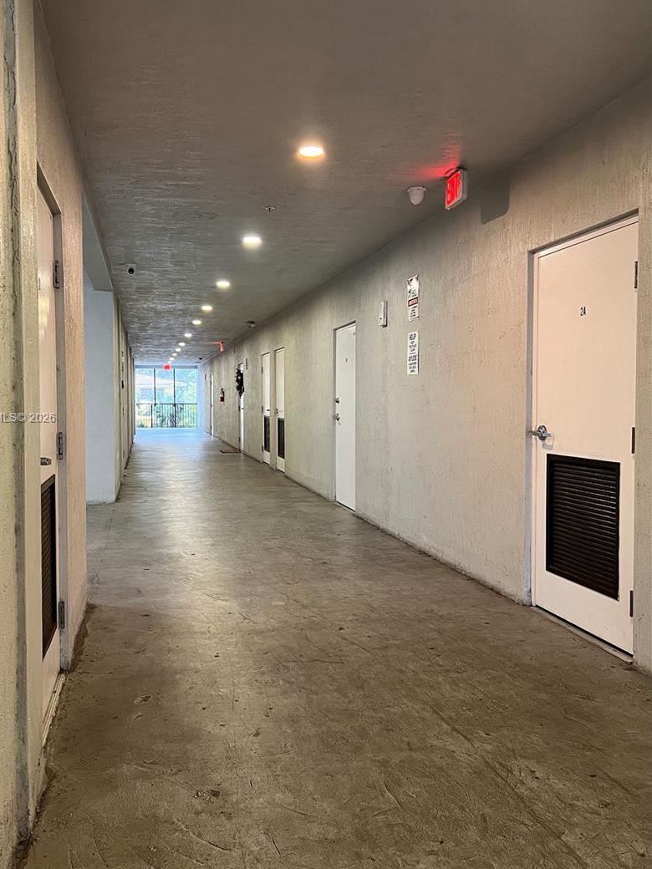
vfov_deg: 59.9
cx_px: 277
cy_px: 419
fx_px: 753
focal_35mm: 30
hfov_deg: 46.6
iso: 250
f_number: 1.5
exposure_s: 1/60
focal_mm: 5.7
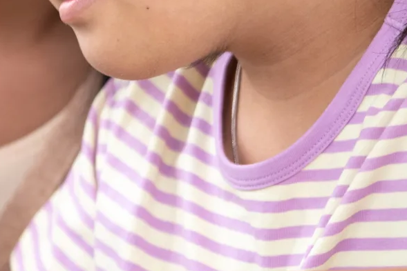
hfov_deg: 5.3
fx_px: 4421
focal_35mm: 391
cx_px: -65
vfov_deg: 3.5
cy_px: -30
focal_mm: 90
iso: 250
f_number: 2.8
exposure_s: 1/250
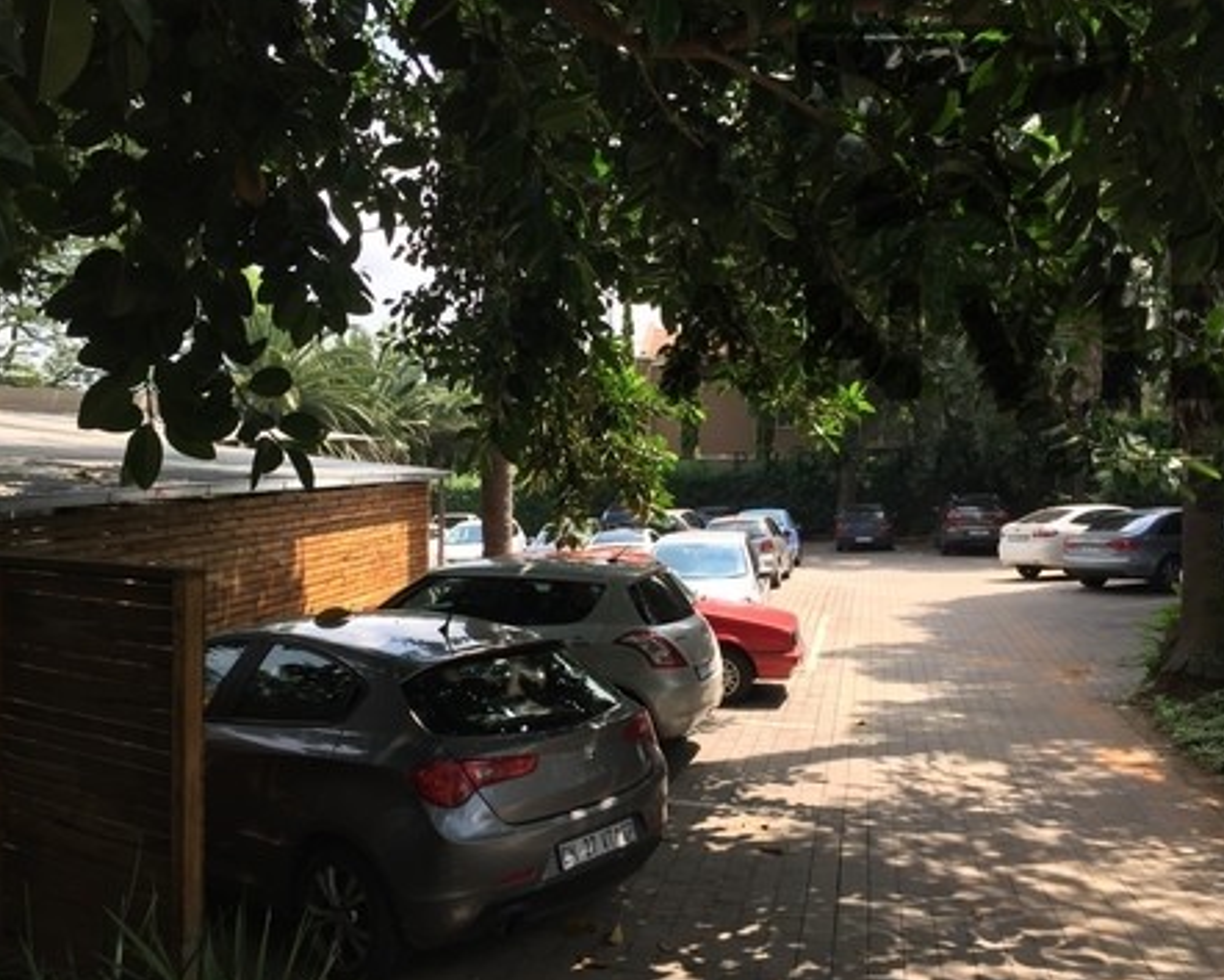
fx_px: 1160
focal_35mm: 32
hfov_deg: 55.6
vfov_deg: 45.8
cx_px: 595
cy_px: 494
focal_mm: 4.15
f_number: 2.2
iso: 32
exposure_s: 1/455
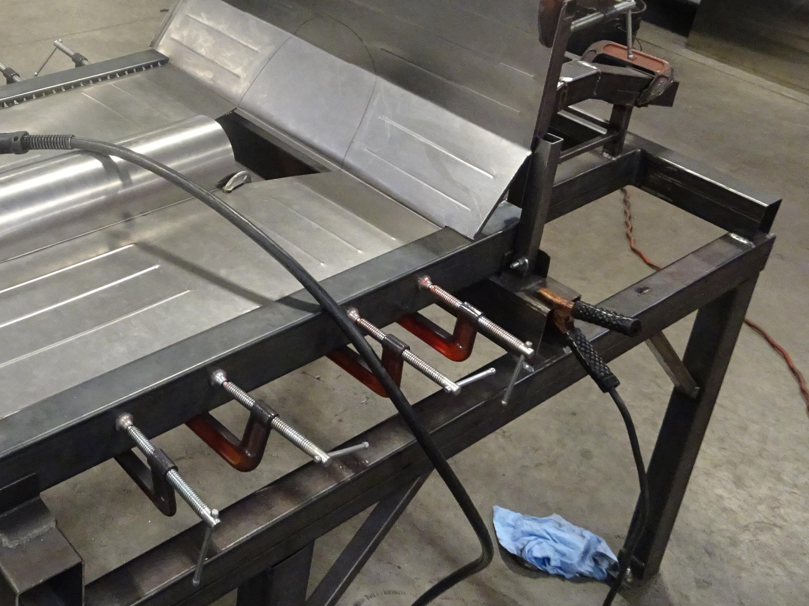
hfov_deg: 40.6
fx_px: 1028
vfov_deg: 31.6
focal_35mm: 44
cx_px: 128
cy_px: 82
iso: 640
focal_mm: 4.1
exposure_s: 1/30
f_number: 3.5
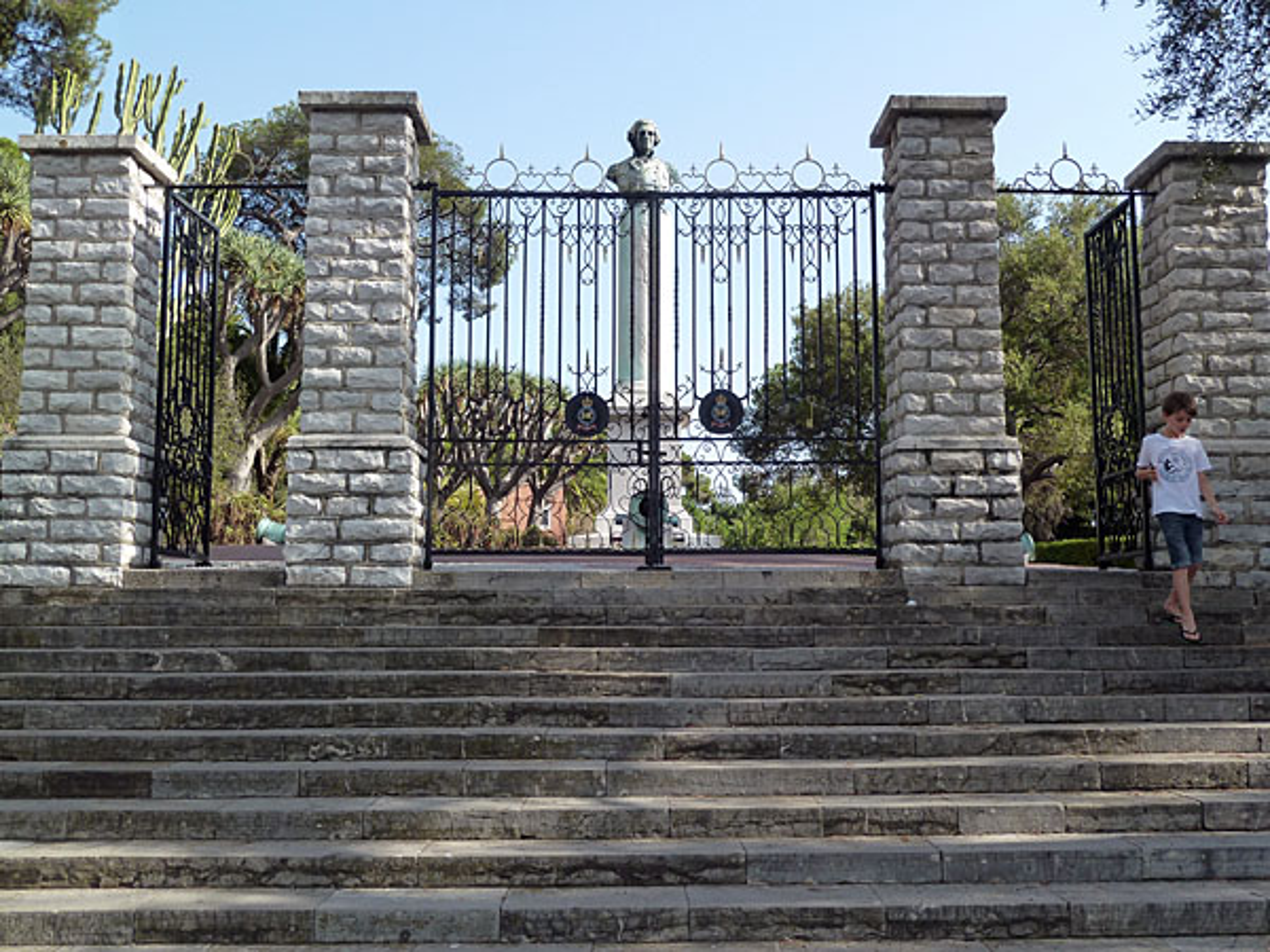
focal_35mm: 37
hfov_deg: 50.1
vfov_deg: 38.7
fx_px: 1357
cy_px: 476
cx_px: 635
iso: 125
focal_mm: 6.1
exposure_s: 1/320
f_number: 4
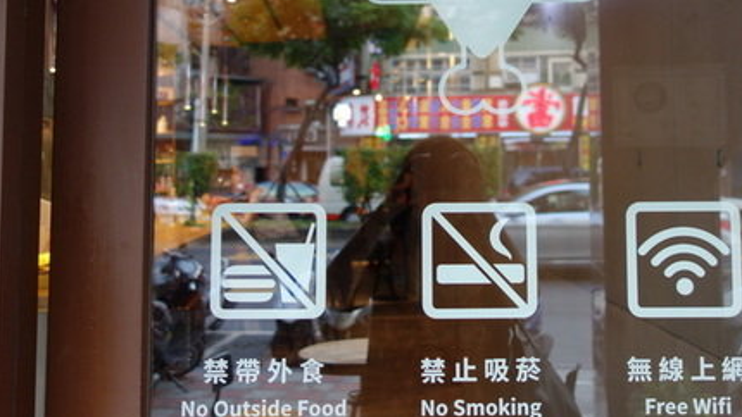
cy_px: 111
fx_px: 807
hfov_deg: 49.1
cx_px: 445
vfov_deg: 28.6
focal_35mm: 41
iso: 125
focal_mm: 10.4
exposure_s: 1/60
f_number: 1.8
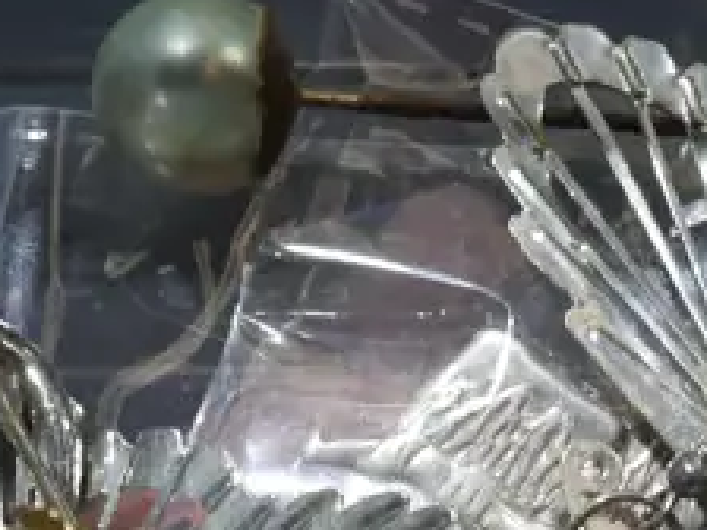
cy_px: 768
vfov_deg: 6.0
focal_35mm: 247
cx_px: 874
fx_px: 5045
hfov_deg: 7.9
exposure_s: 1/60
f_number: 5.3
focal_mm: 27
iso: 400
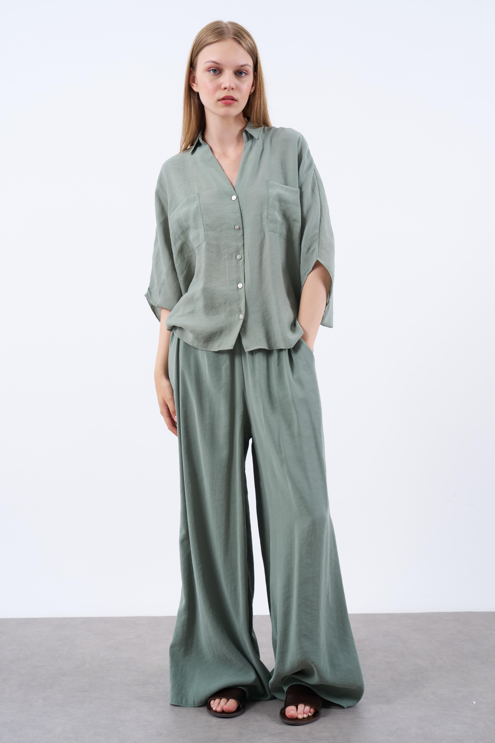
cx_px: 248
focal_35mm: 50
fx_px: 1031
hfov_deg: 27.0
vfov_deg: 39.6
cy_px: 372
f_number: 7.1
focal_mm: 50
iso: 160
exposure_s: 1/160
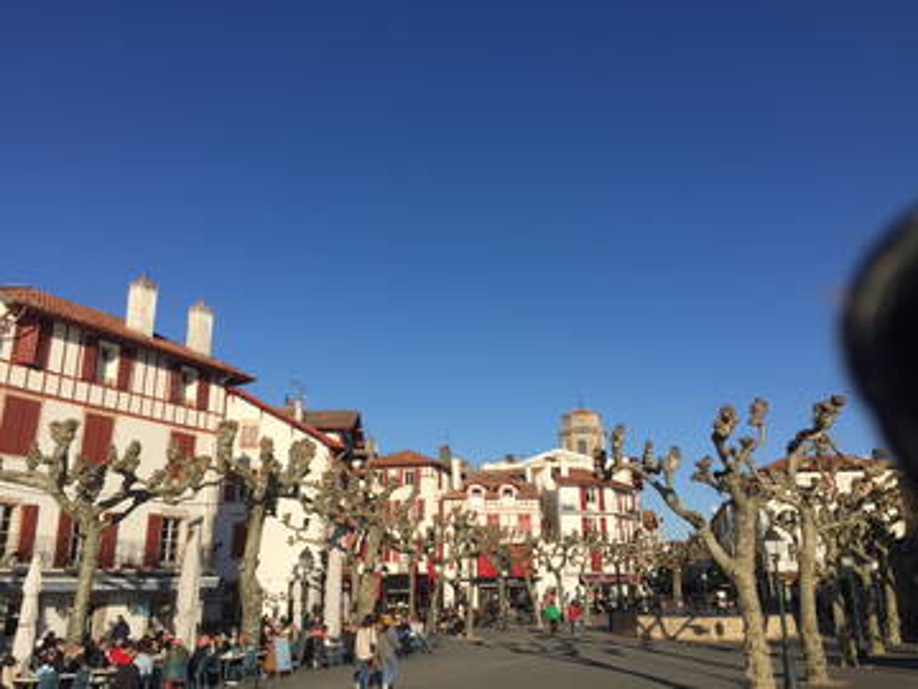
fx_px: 769
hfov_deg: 61.7
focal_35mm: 29
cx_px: 459
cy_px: 344
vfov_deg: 48.2
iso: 32
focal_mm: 4.15
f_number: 2.2
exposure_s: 1/3300
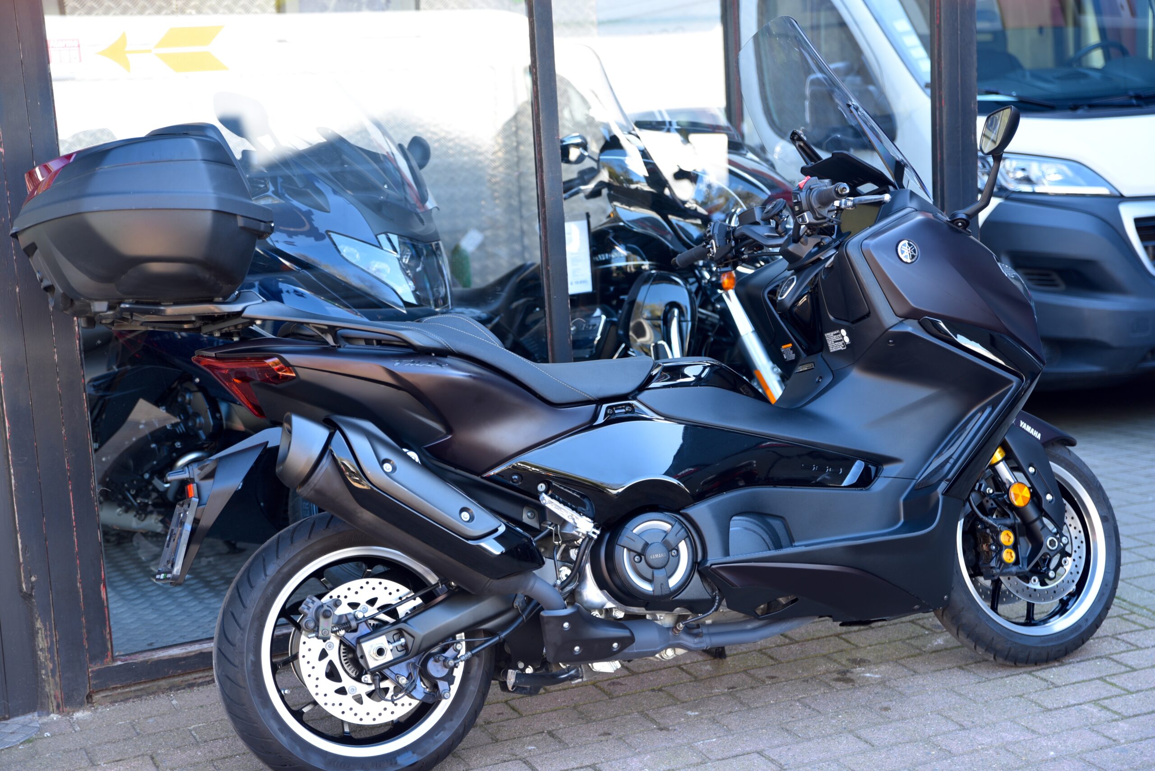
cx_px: 578
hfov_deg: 34.5
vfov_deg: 23.4
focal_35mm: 58
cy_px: 386
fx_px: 1861
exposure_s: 1/50
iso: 100
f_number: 2.8
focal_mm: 58
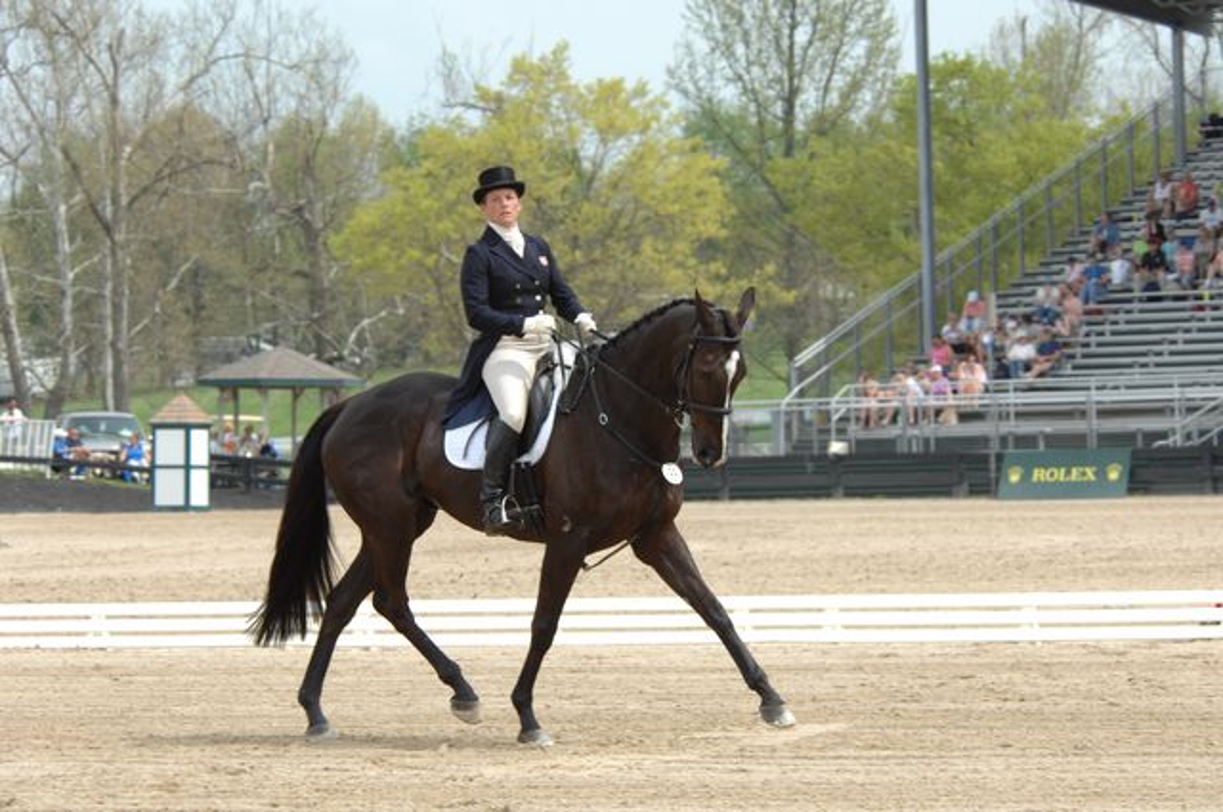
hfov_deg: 11.8
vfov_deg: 7.9
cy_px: 406
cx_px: 612
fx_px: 5904
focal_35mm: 174
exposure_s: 1/500
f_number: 7.1
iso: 200
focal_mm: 116
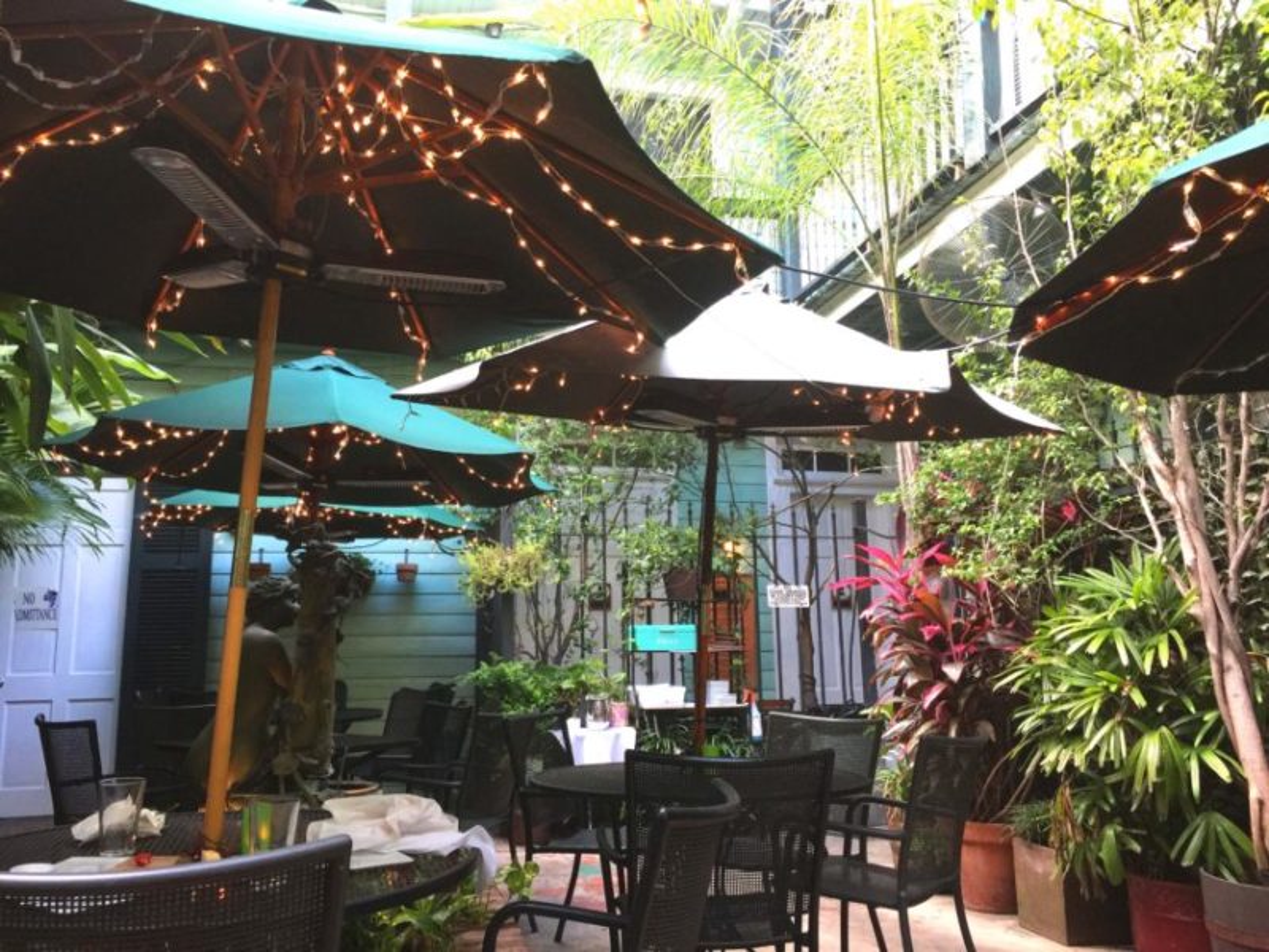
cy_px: 476
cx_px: 634
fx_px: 1063
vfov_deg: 48.2
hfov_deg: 61.7
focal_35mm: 29
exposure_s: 1/30
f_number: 2.2
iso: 50
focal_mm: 4.15
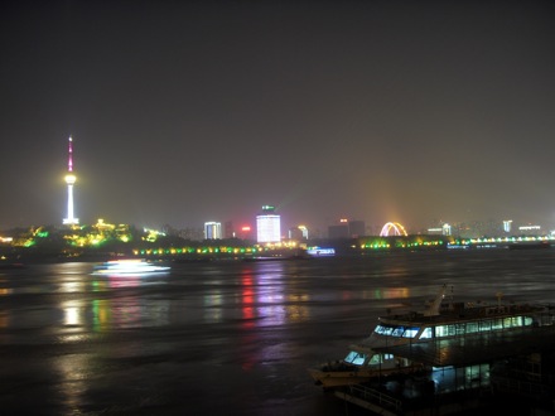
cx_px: 278
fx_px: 625
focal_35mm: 39
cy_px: 208
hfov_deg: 47.9
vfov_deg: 36.8
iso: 80
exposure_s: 6
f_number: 3.5
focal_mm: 6.6
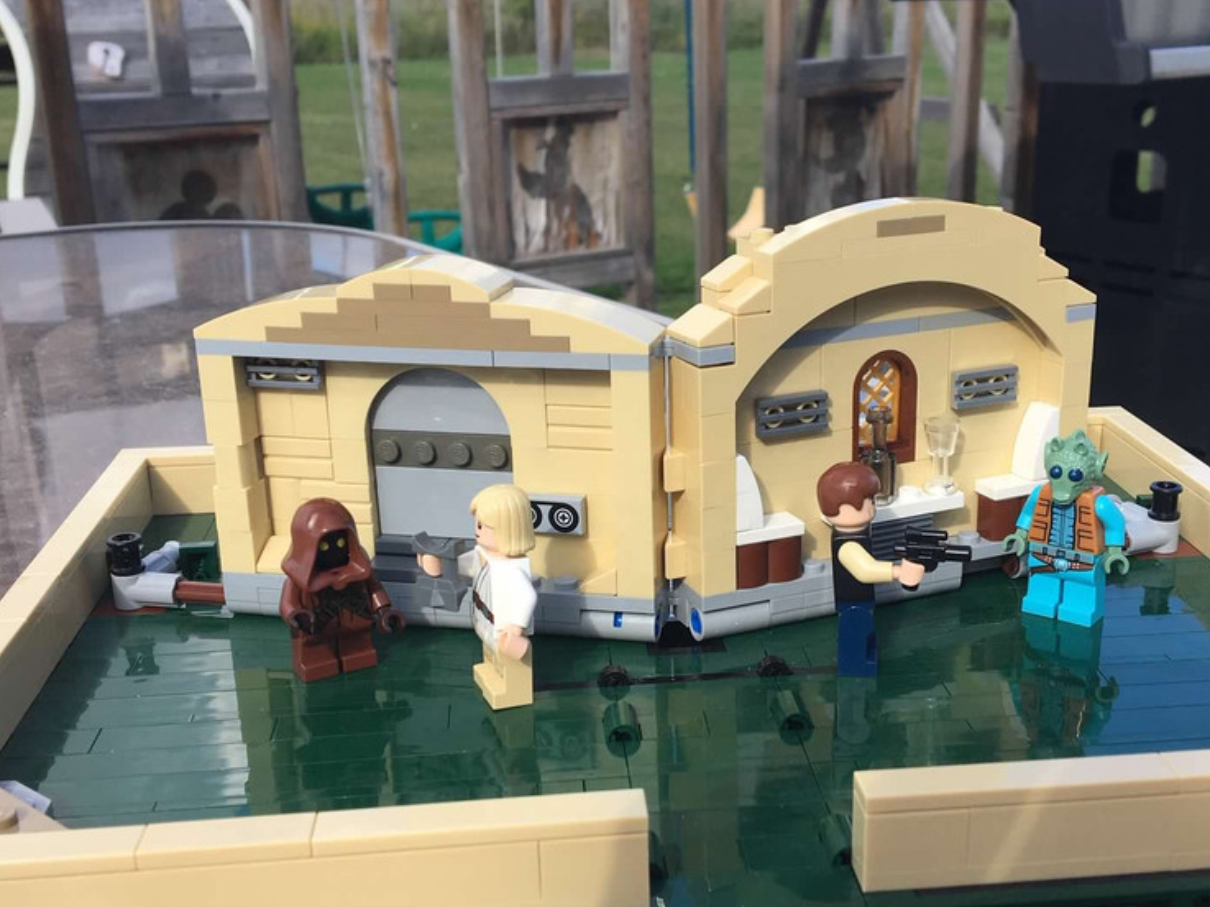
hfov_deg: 44.7
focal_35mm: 42
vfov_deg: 34.3
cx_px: 674
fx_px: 1467
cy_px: 485
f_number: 2.2
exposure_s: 1/646
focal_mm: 4.15
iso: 25
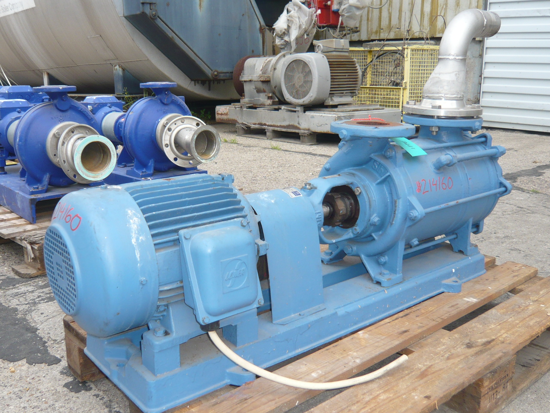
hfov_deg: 52.6
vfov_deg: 40.7
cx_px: 275
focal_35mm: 35
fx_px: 556
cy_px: 206
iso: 100
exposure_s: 1/160
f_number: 2.8
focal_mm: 4.6
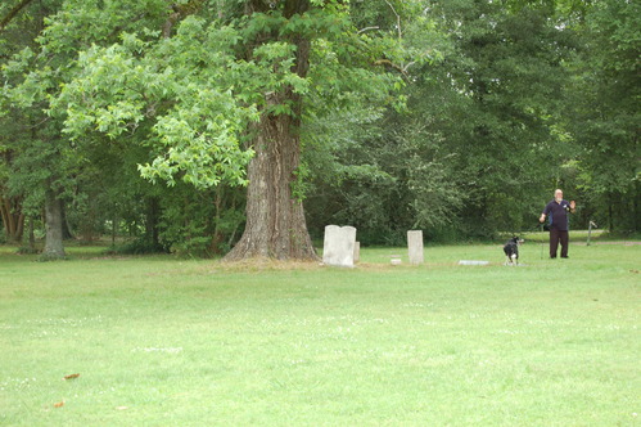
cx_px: 320
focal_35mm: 82
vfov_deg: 16.5
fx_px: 1468
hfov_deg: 24.6
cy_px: 214
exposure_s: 1/20
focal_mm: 55
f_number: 5.6
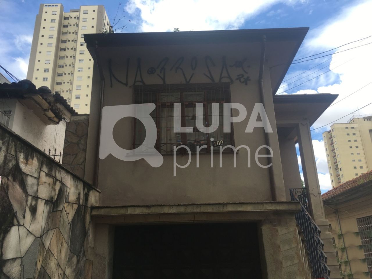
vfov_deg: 48.2
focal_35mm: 29
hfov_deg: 61.7
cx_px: 186
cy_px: 140
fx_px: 312
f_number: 2.2
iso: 25
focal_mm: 4.15
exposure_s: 1/668
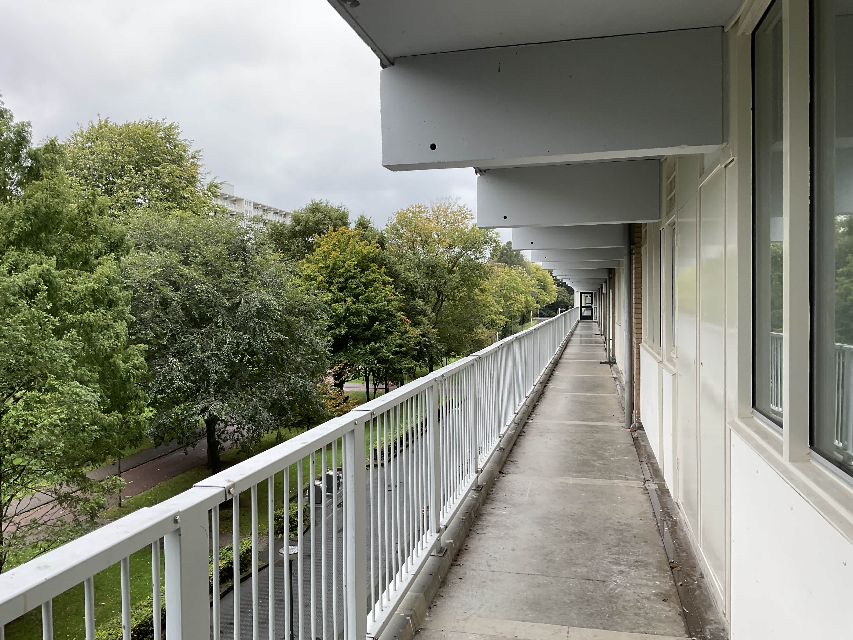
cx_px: 426
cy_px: 320
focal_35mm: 29
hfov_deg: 61.7
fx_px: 715
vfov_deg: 48.2
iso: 16
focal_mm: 3
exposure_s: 1/121
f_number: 1.8
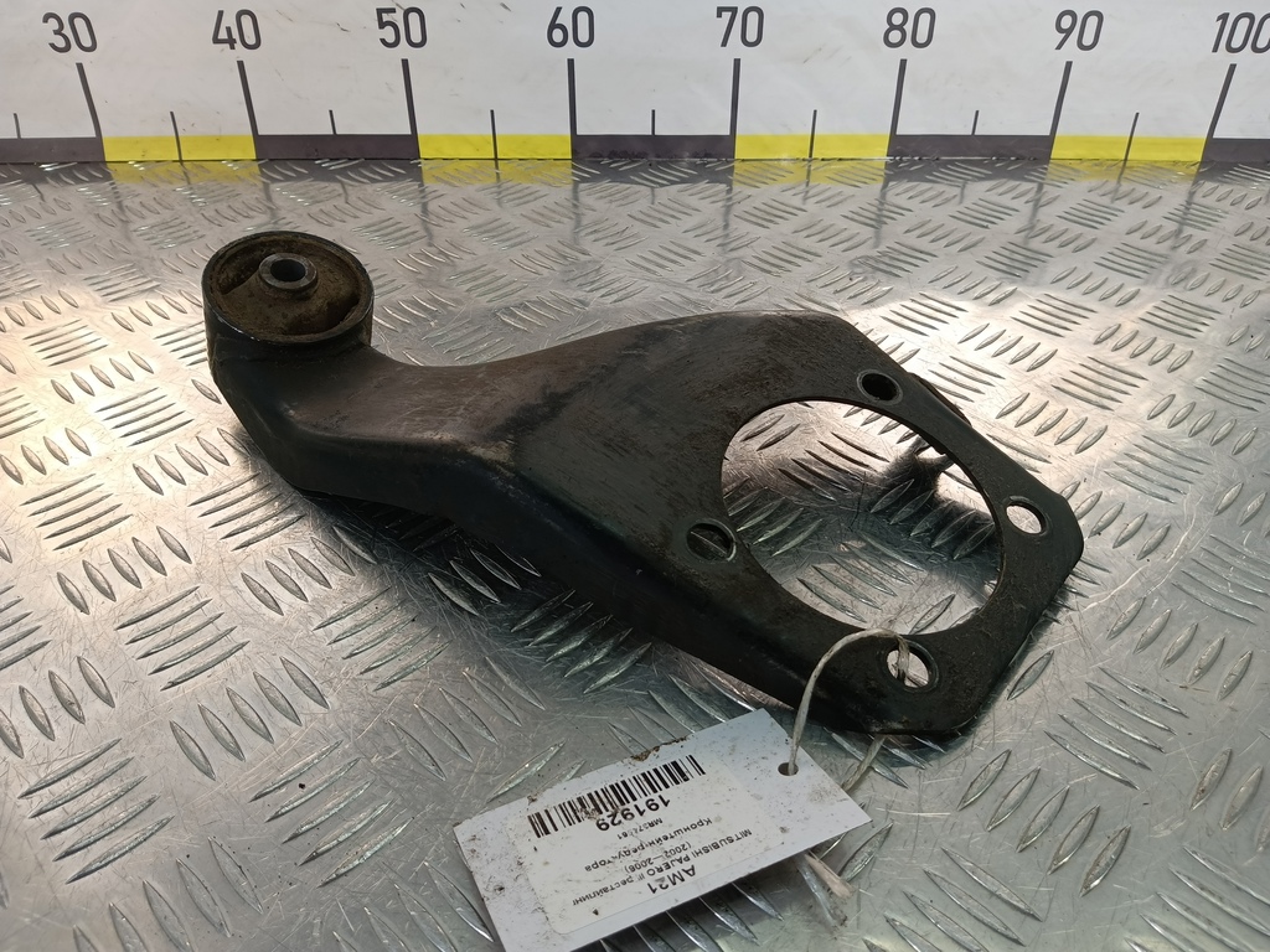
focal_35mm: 23
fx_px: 844
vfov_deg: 58.9
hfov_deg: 73.9
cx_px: 635
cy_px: 476
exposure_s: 1/100
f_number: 1.6
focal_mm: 4.11
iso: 72
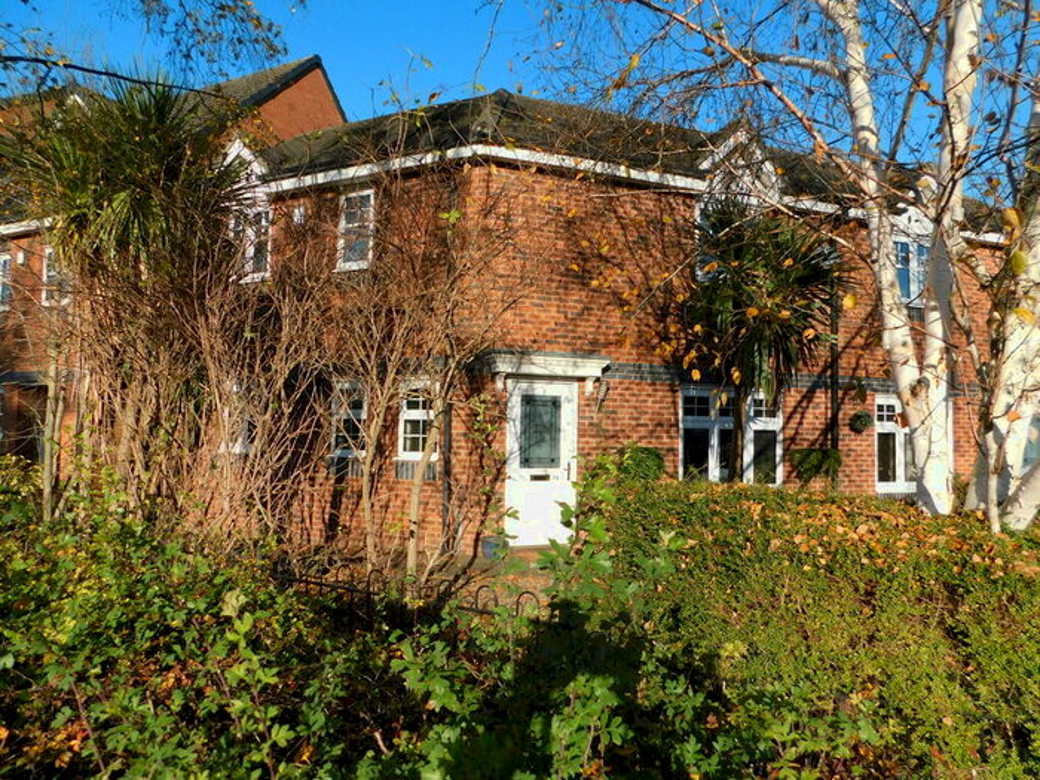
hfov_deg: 73.9
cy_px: 390
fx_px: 691
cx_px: 520
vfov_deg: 58.9
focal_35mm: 23
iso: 125
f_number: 3
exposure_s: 1/1250
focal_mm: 4
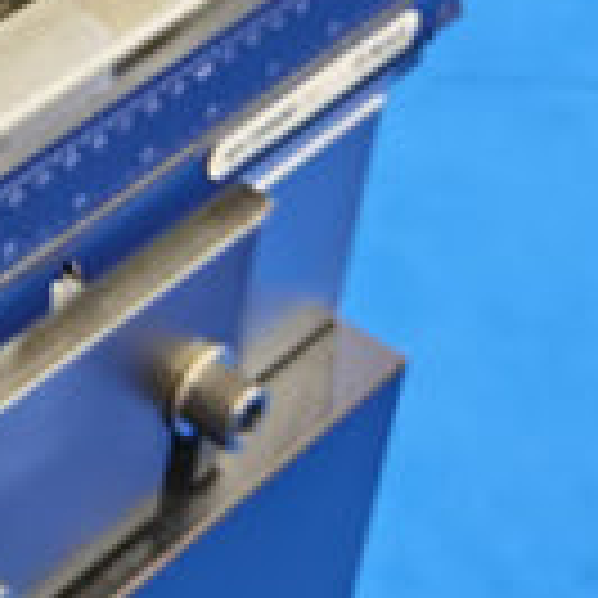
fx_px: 2697
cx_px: -998
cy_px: -571
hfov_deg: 10.3
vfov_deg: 11.5
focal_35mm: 138
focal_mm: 6.71
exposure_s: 1/50
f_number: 1.9
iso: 125
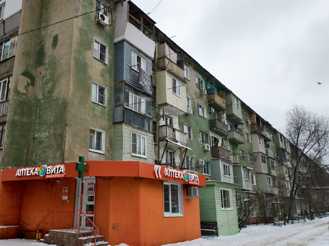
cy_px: 119
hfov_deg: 59.3
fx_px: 285
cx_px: 128
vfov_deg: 46.8
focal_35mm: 30
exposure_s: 1/1198
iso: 72
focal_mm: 6.54
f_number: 1.57
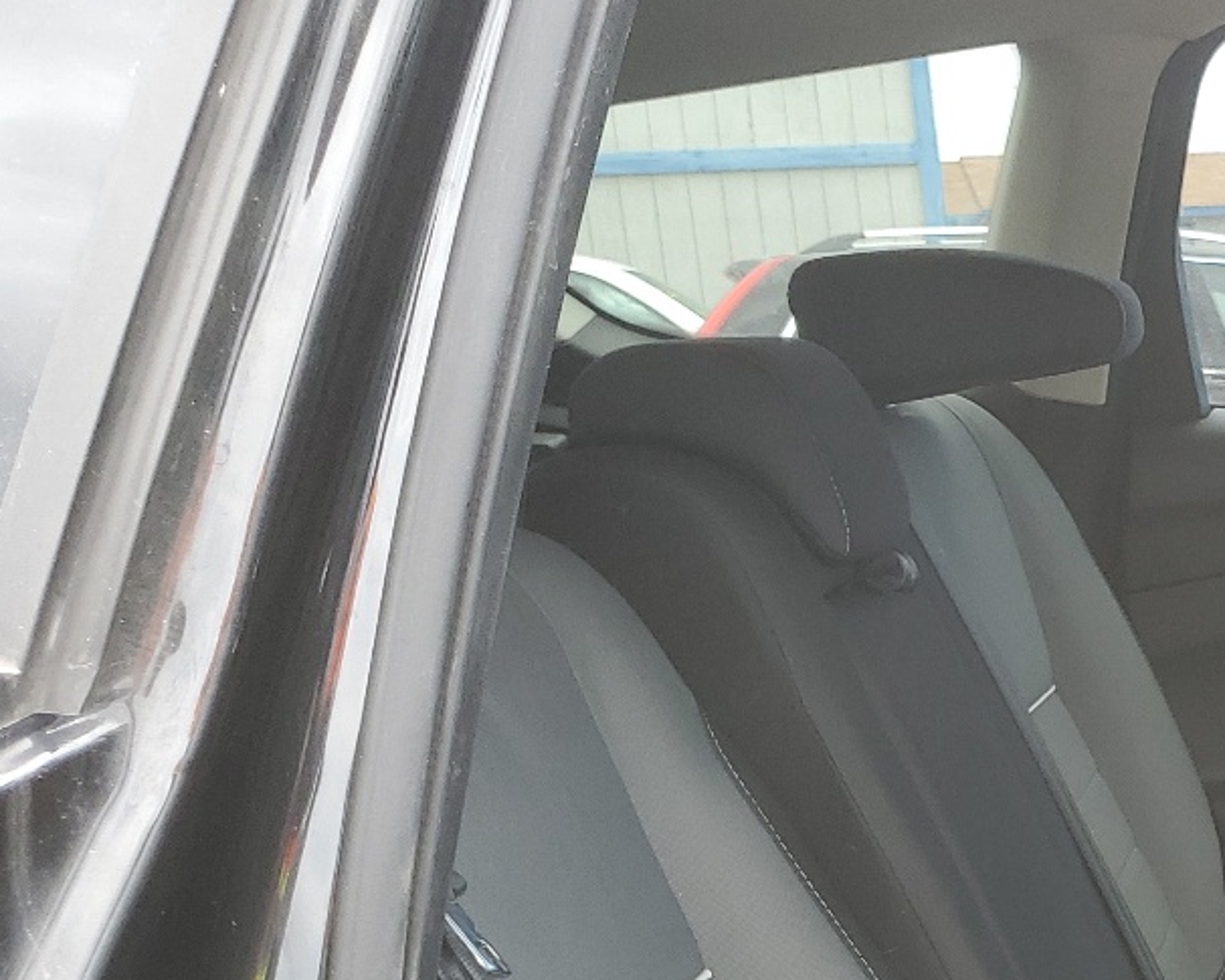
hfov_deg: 24.8
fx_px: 2429
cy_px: 994
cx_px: 1573
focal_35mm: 67
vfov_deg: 21.9
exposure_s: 1/196
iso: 50
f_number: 1.5
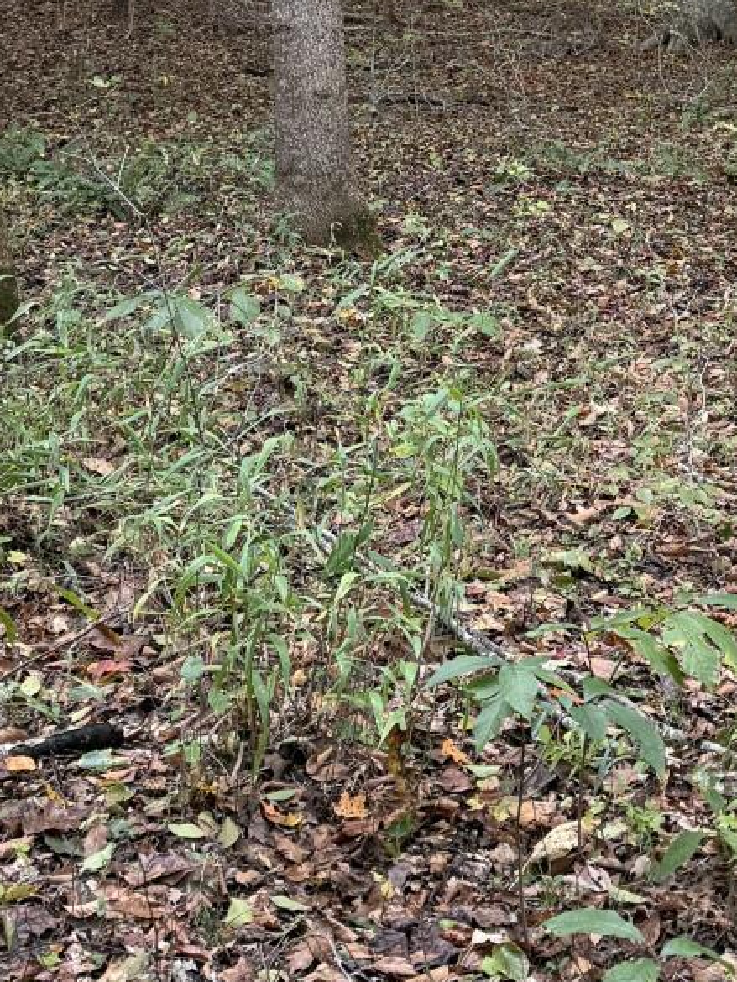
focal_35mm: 82
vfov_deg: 21.8
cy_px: -242
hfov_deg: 17.7
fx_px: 2327
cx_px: 668
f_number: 1.78
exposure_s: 1/231
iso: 125
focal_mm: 6.76
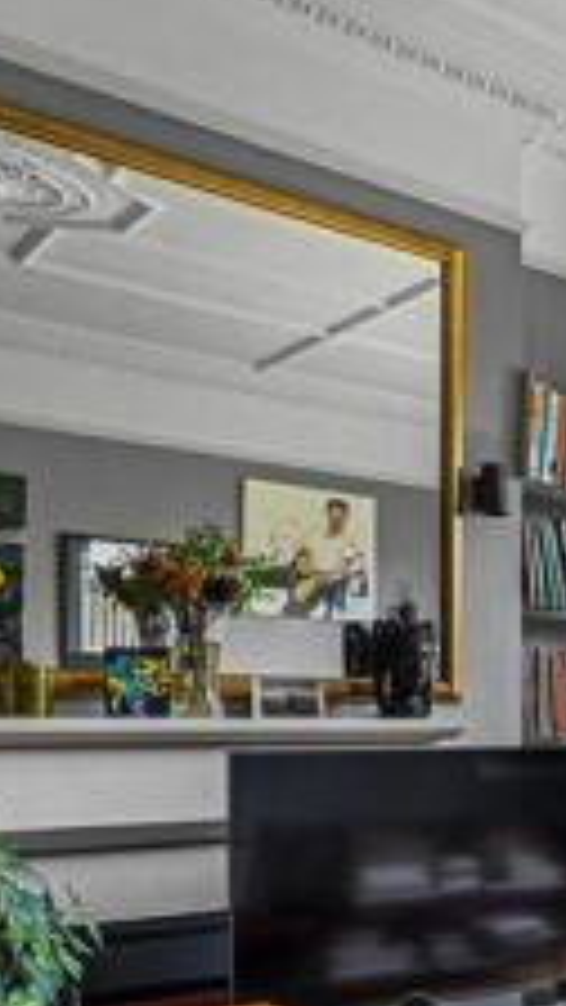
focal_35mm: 43
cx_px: 1168
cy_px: 728
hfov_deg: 17.8
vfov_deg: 46.0
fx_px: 1147
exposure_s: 1/4
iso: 400
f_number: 8
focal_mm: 14
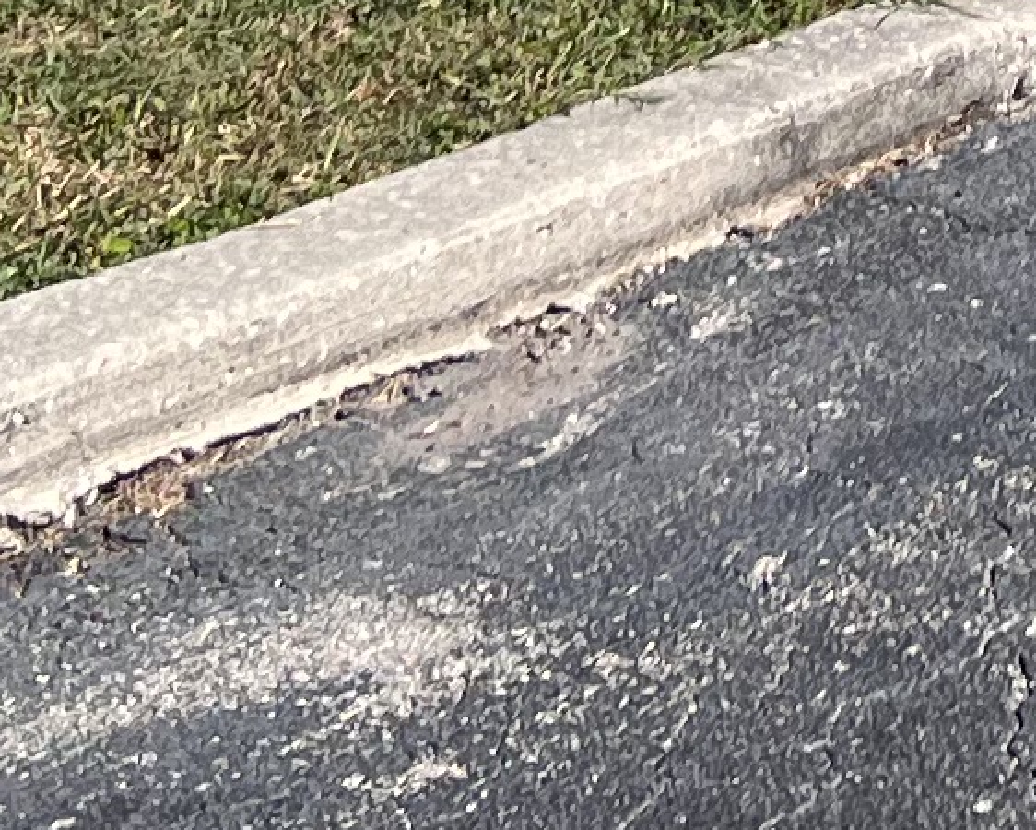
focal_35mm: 182
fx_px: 5582
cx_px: 1696
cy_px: -1354
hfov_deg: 10.2
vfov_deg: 7.7
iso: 50
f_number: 1.5
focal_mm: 5.7
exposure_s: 1/3356
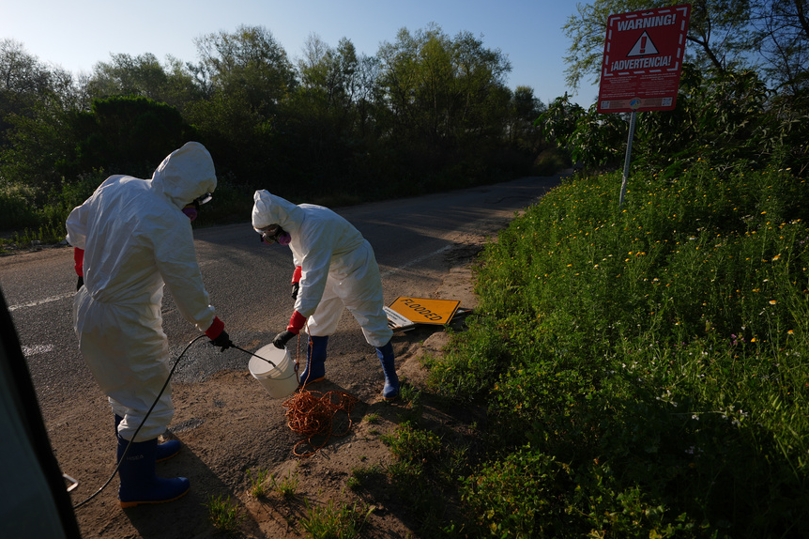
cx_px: 369
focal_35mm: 19
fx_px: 427
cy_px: 253
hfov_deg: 86.7
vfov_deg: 64.5
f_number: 2.8
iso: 125
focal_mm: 16
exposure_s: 1/4000
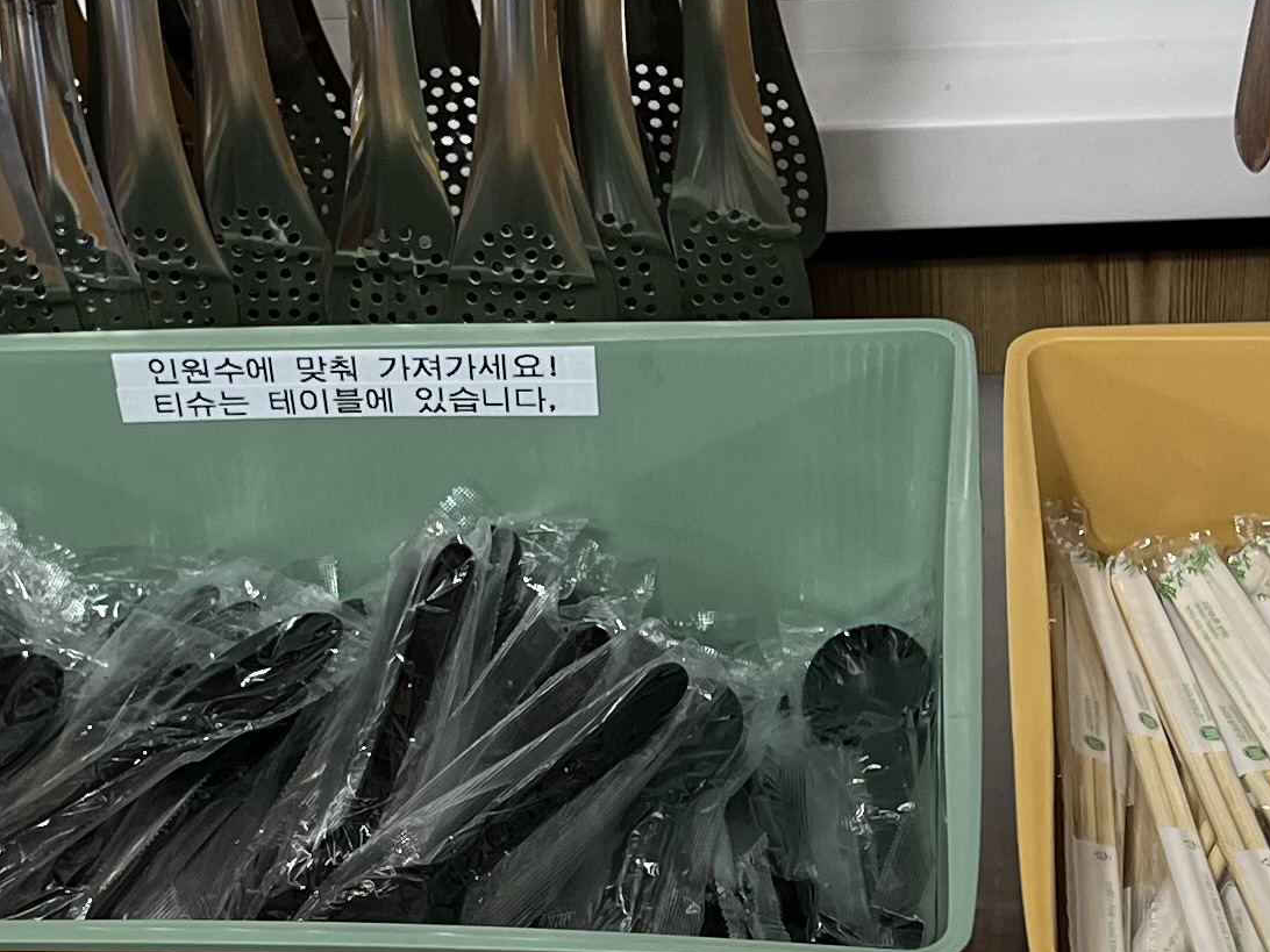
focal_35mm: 96
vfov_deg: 15.3
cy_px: 723
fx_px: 3522
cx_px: 352
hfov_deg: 20.3
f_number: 1.5
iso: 100
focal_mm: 5.7
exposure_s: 1/120
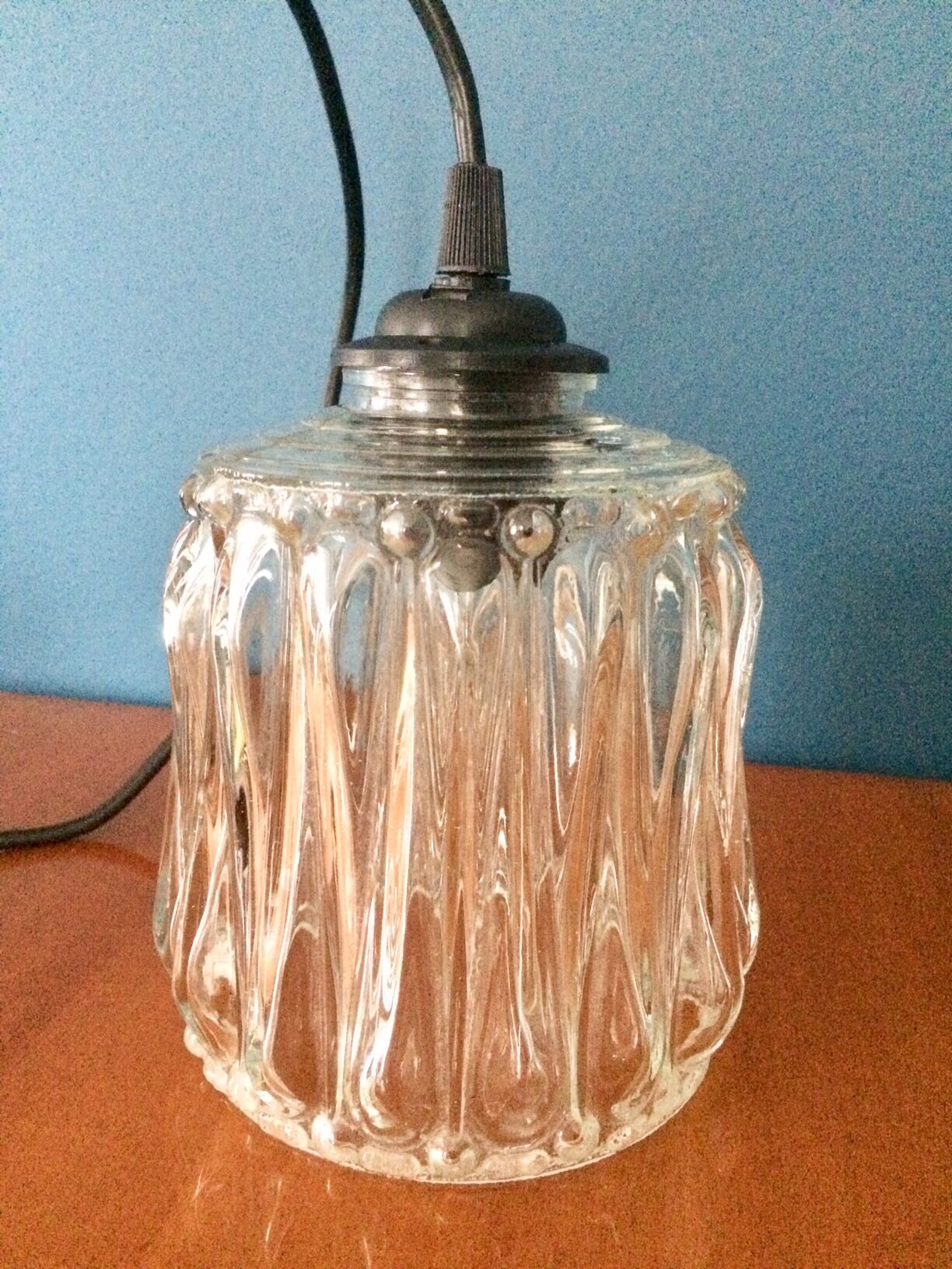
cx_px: 476
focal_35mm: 29
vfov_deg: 61.7
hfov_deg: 48.2
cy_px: 634
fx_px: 1063
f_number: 2.2
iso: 800
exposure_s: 1/17
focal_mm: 4.15
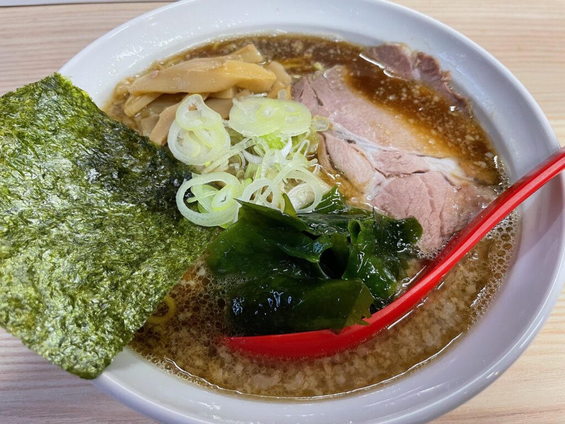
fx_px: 424
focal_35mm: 26
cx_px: 282
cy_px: 212
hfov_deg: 67.3
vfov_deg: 53.1
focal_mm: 4.2
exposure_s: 1/60
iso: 125
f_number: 1.6
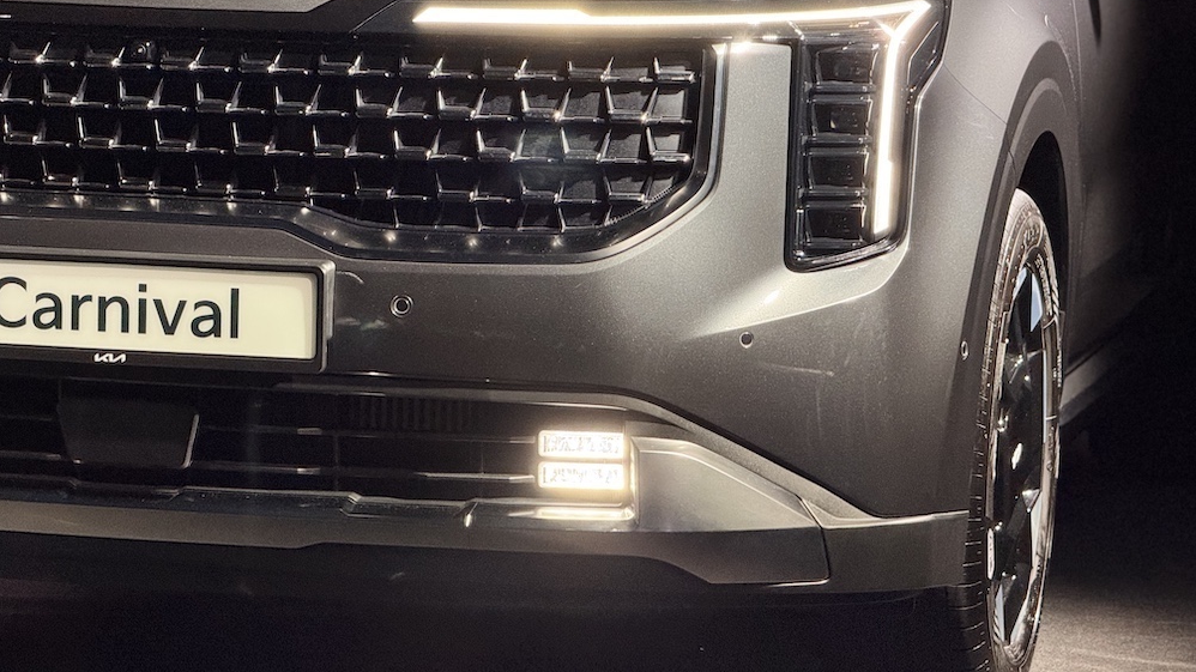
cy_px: 297
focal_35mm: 131
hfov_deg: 16.4
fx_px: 4154
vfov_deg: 9.3
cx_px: 598
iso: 250
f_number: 2.8
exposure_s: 1/56
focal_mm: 15.66
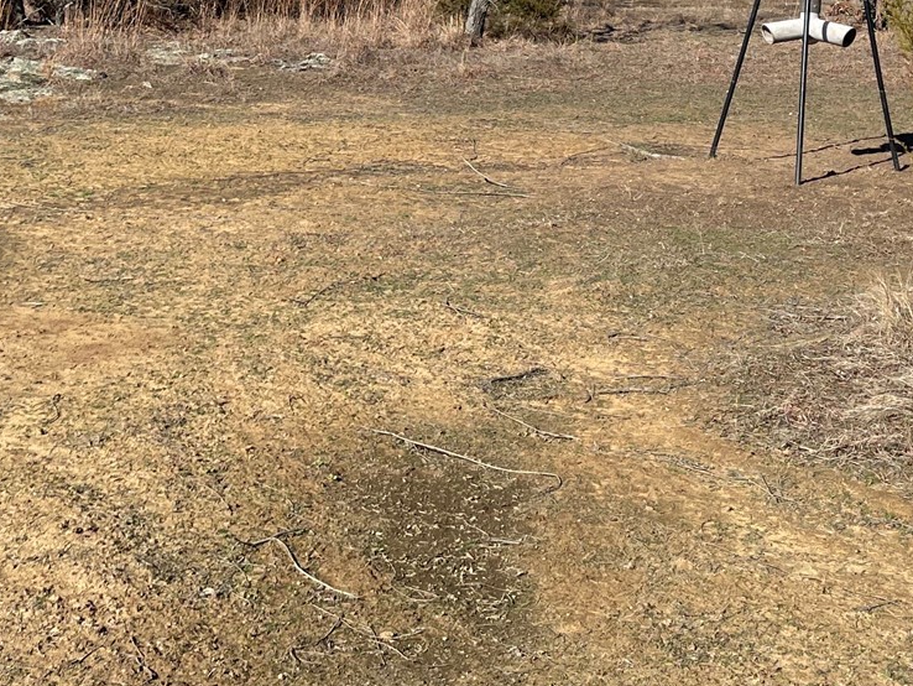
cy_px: 38
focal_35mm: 65
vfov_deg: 22.0
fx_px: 1715
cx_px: 265
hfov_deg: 29.5
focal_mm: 5.1
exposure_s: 1/3257
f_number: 1.6
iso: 32
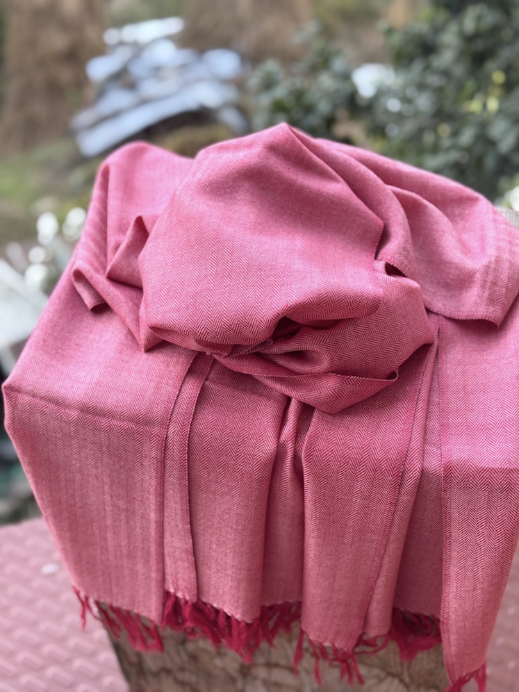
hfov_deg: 30.3
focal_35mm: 48
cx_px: 260
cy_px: 346
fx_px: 960
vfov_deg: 39.7
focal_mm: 6.76
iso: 100
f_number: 1.78
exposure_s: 1/86
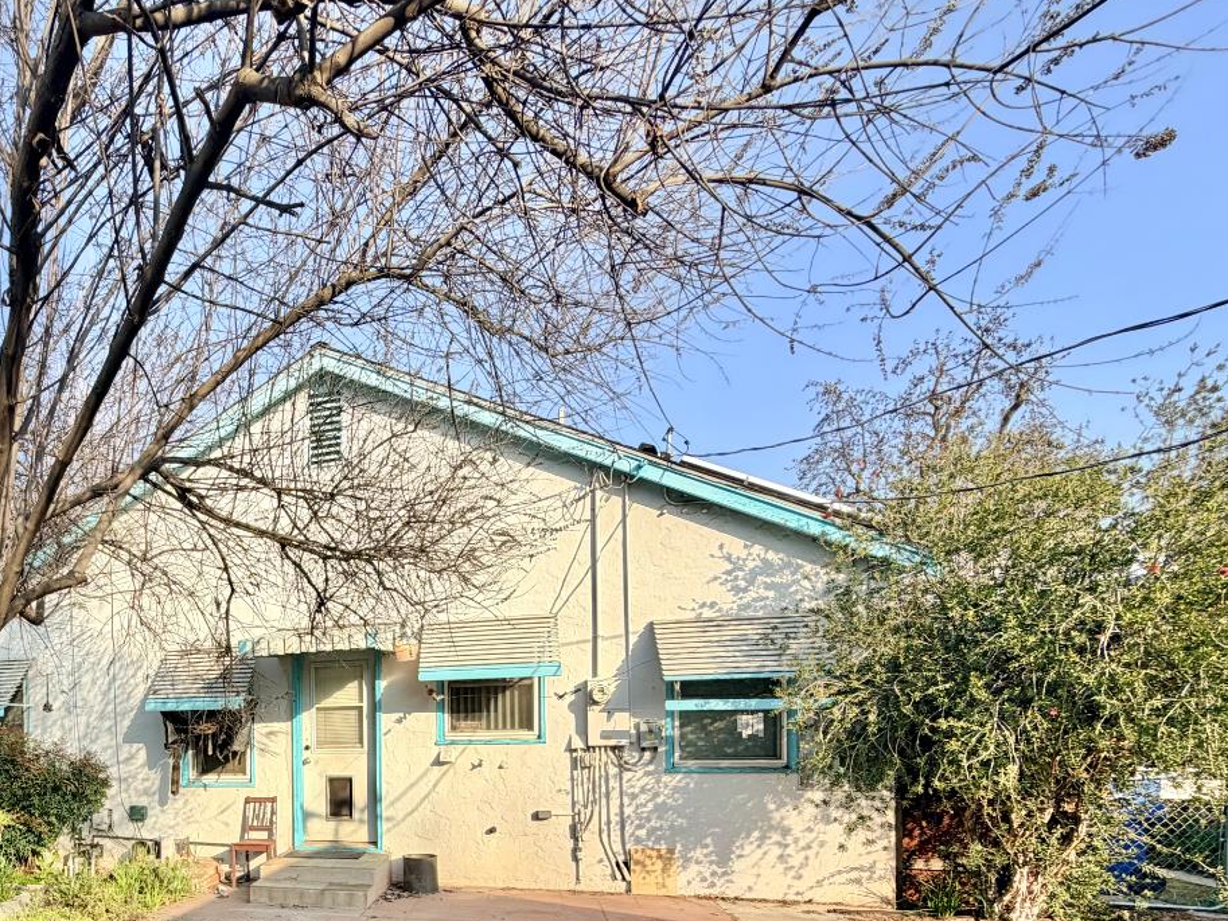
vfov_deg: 54.5
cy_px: 748
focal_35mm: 23
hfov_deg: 66.5
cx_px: 231
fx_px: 816
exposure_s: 1/770
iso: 40
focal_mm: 2.22
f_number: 2.2
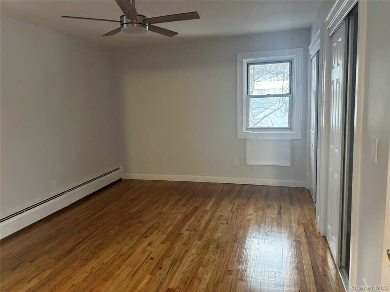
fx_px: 293
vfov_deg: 53.1
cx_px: 195
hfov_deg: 67.3
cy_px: 146
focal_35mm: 26
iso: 250
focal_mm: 5.7
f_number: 1.5
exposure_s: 1/60
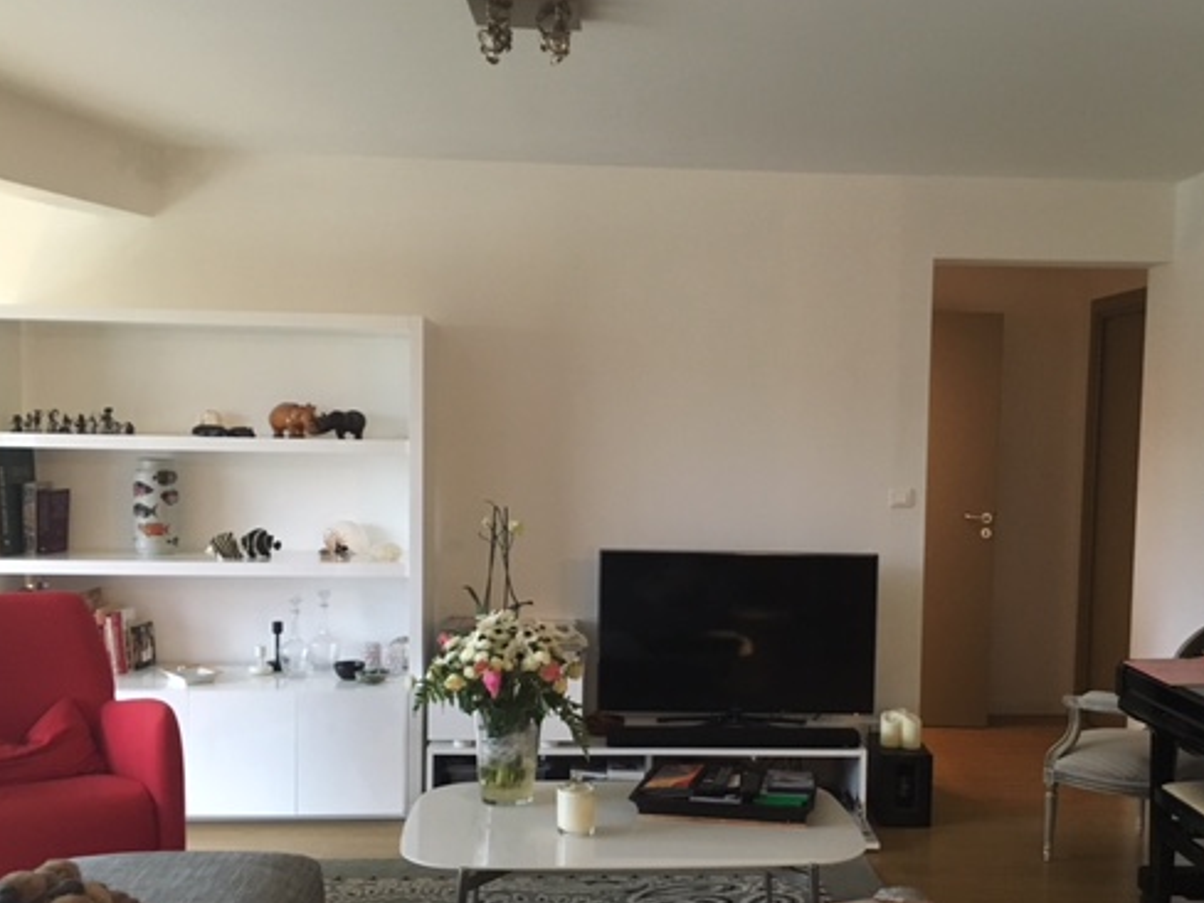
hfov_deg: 48.8
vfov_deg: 37.6
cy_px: 526
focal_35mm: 38
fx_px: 1322
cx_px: 688
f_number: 2.2
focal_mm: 4.15
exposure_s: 1/25
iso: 250
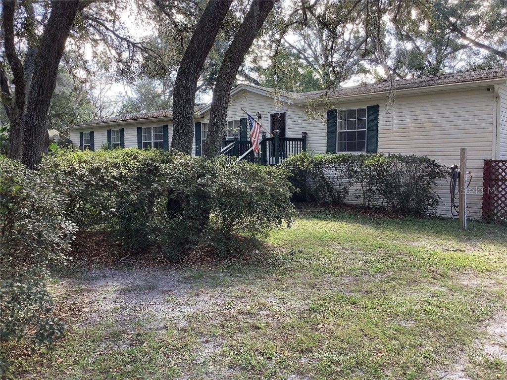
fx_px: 454
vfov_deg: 45.4
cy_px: 190
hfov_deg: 58.4
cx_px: 254
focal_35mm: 31
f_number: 2.4
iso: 40
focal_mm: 3.3
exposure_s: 1/100
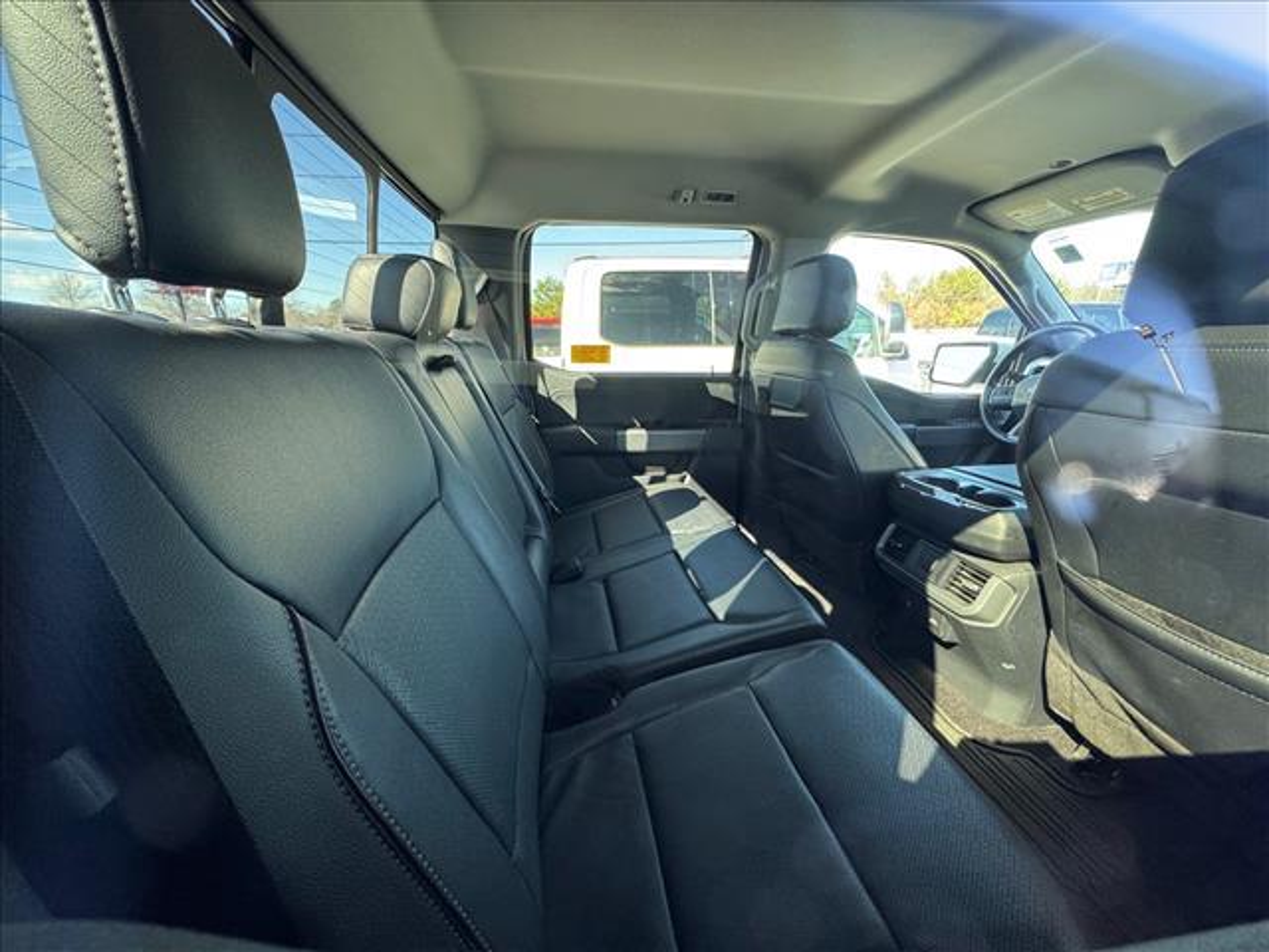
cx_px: 634
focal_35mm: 14
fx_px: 513
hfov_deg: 102.1
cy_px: 476
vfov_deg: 85.7
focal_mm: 2.22
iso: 500
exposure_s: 1/60
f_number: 2.2
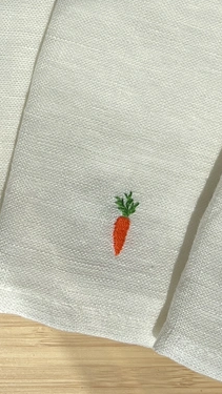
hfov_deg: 18.0
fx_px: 670
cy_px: -5
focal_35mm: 64
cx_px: 262
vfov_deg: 30.4
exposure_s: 1/6993
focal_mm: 5.1
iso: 32
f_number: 1.6
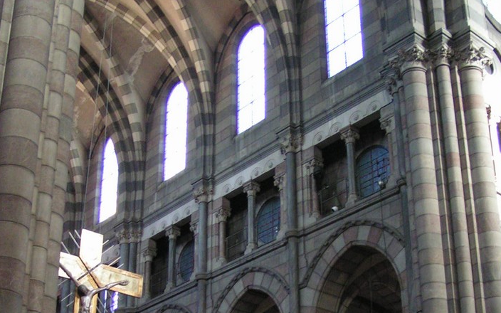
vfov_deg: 20.8
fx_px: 833
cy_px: 284
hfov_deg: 33.5
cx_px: 269
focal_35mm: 61
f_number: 2.8
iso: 200
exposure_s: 1/6
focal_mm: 5.8
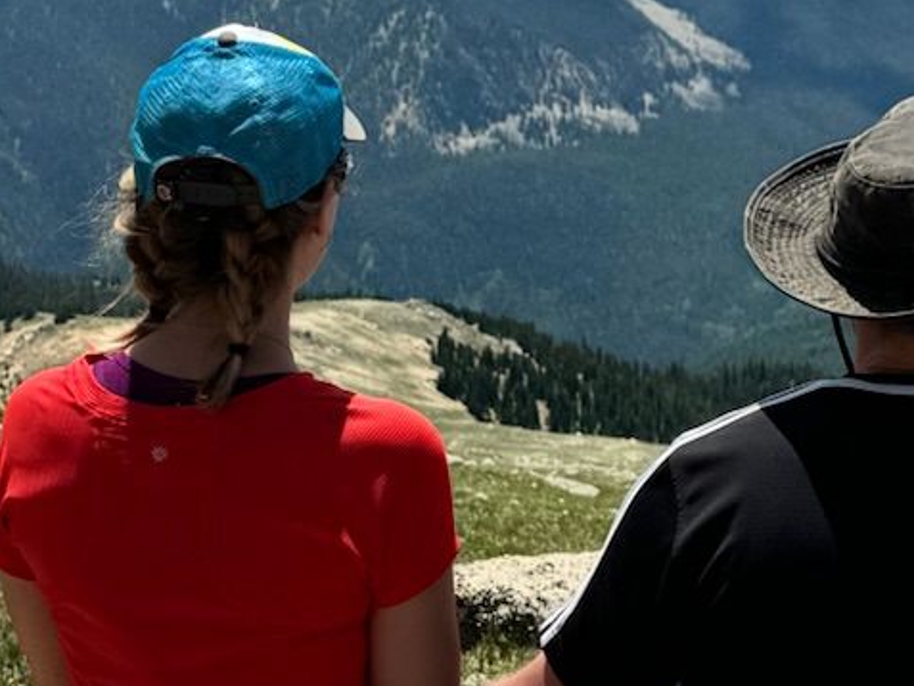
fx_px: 2720
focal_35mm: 103
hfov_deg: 19.0
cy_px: 149
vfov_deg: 14.3
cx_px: 625
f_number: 1.78
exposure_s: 1/9009
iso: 80
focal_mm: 6.76
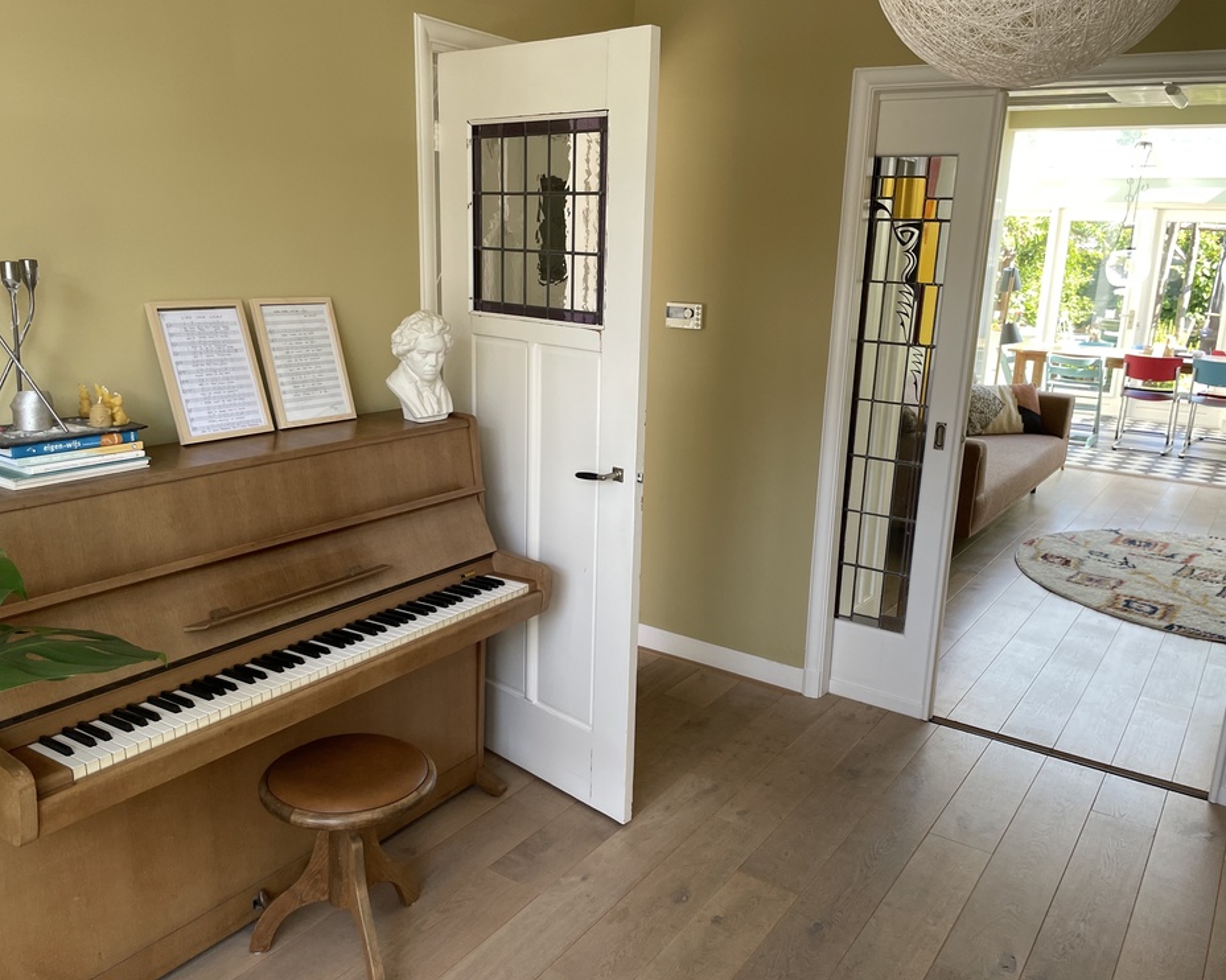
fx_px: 1016
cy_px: 494
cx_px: 629
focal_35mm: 28
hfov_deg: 62.2
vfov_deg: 51.5
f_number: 1.6
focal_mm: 4.2
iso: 80
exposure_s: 1/121
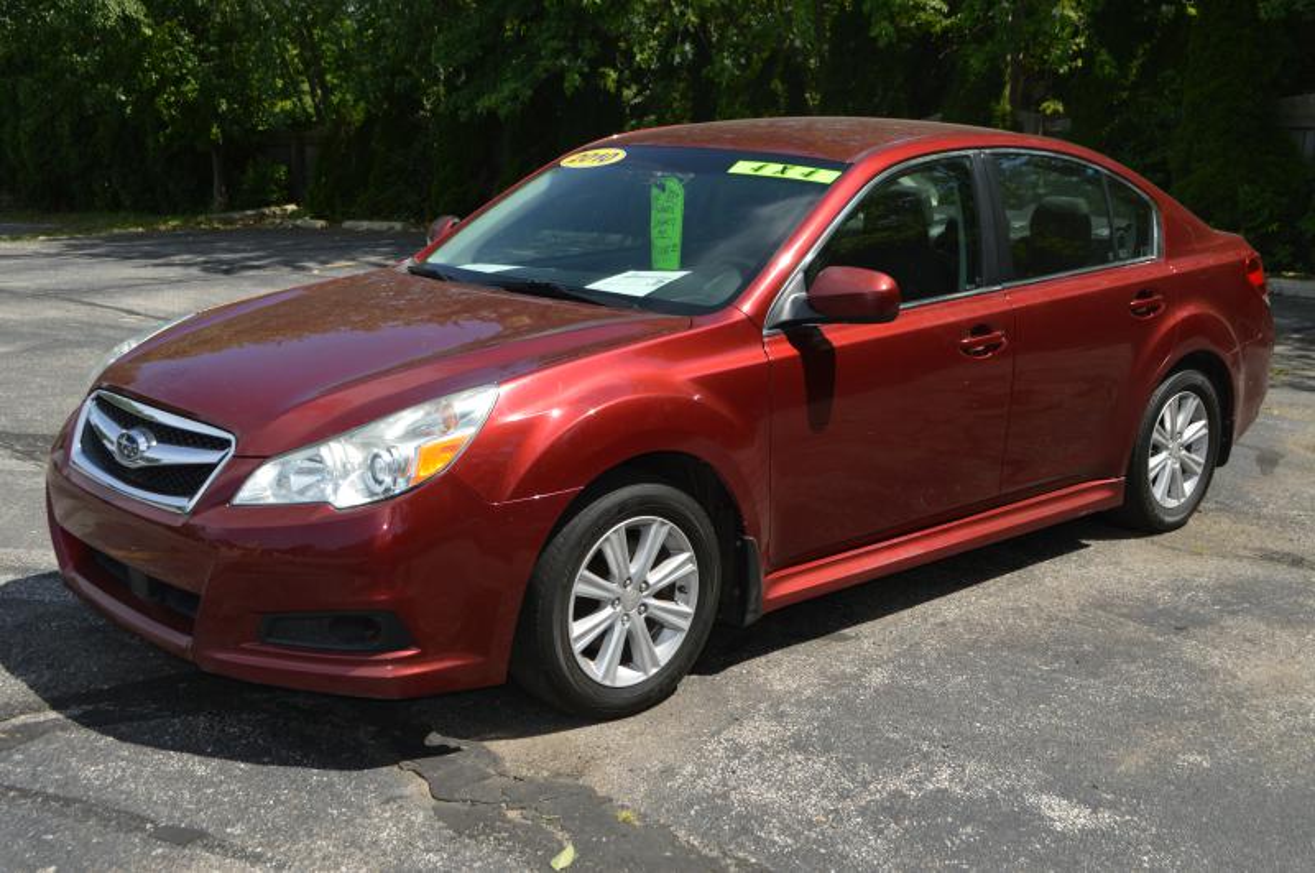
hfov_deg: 49.6
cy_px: 436
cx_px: 658
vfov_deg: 34.1
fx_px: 1423
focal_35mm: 39
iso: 100
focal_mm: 26
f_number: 9
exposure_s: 1/200
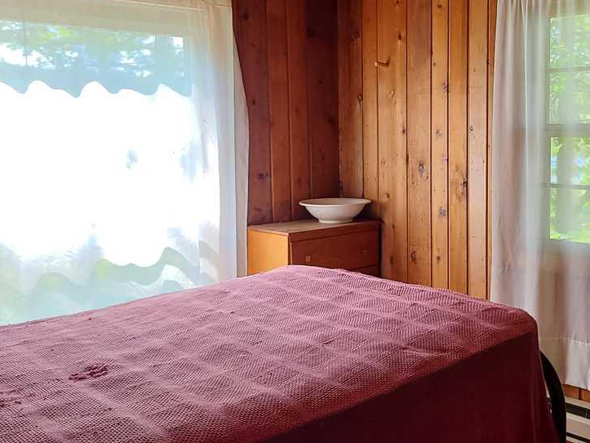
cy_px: 189
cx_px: 442
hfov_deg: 40.1
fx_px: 784
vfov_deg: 31.5
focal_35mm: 46
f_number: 1.8
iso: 64
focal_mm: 5.4
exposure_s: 1/98
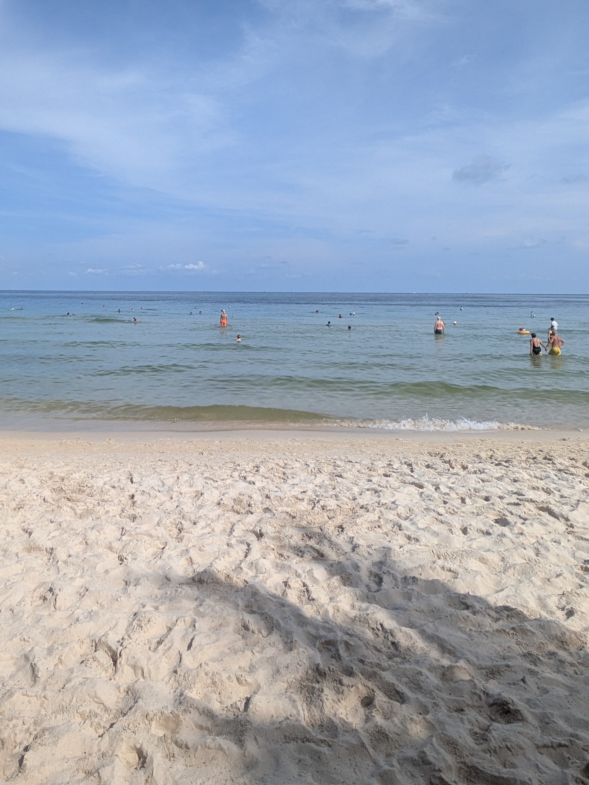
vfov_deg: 65.2
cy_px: 250
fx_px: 589
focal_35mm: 26
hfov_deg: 52.7
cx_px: 230
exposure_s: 1/2188
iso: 55
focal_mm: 1.83
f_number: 2.2
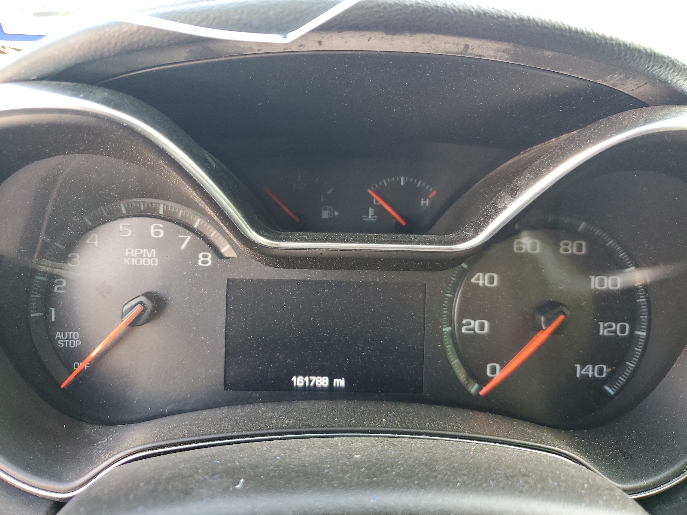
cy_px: 258
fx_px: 516
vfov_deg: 53.1
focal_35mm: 26
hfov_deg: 67.3
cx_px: 344
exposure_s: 1/60.2
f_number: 1.5
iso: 119
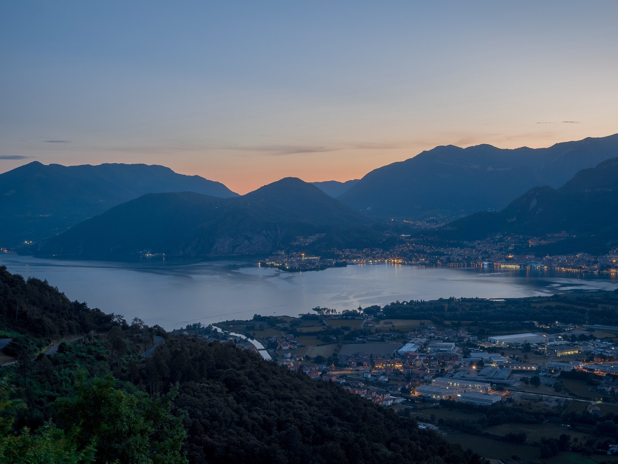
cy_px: 232
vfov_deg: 34.3
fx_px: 750
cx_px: 309
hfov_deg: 44.8
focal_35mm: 42
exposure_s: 1.3
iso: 200
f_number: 5
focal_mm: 21
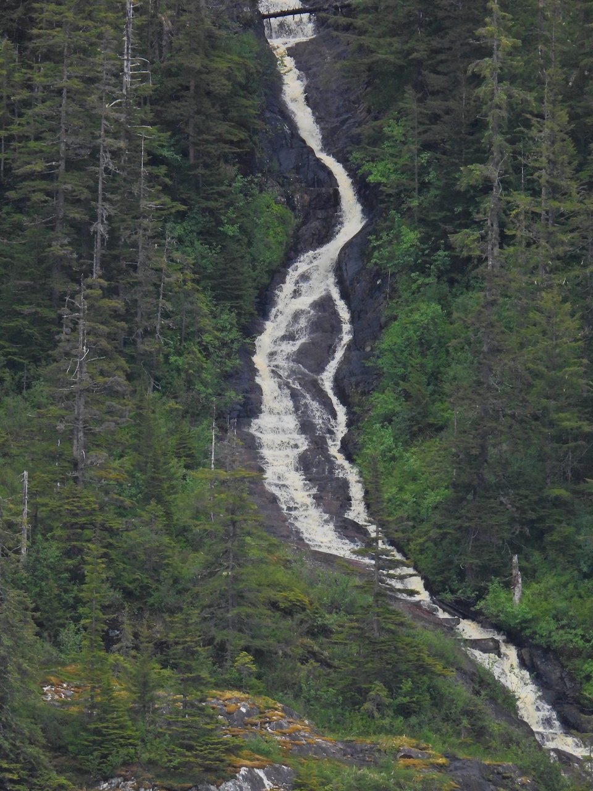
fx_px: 21699
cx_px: 296
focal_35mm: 950
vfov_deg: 2.1
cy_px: 396
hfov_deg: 1.6
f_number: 5.6
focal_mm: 170
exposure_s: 1/500
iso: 360
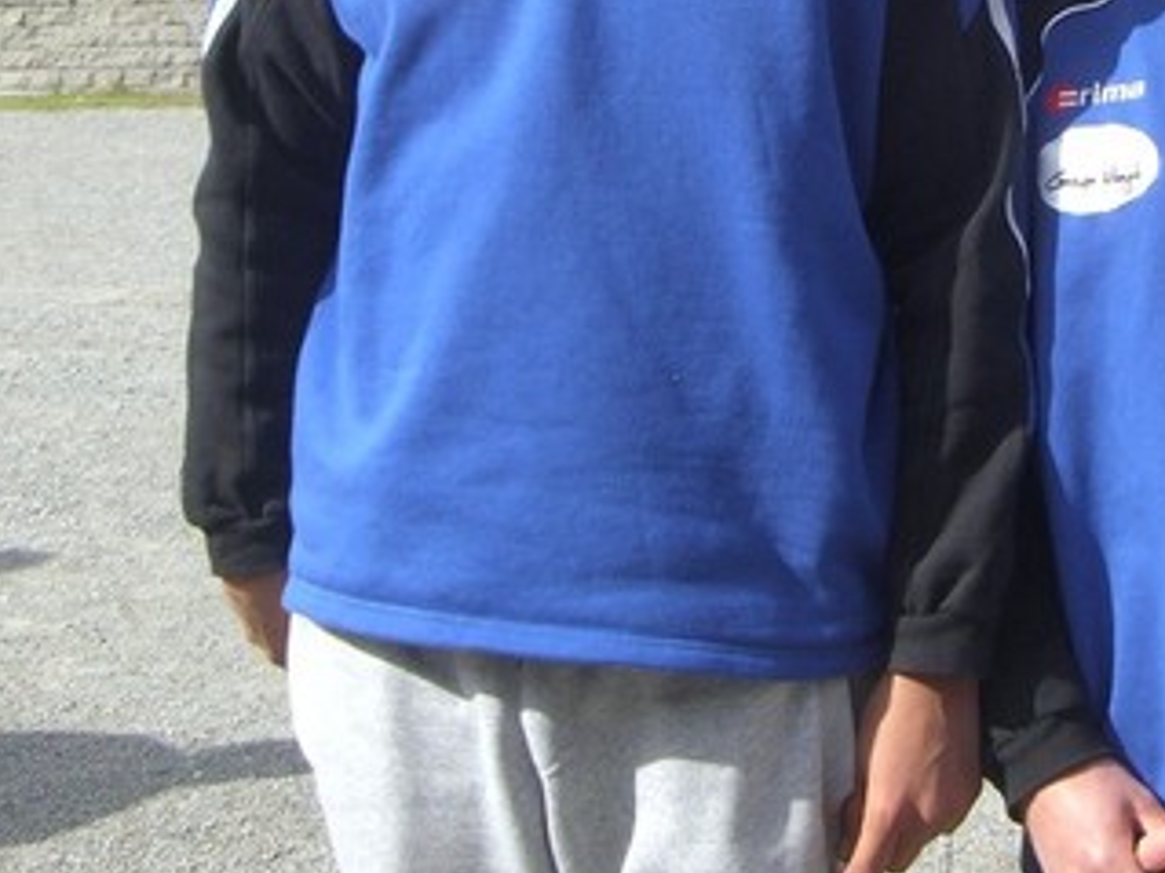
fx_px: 2826
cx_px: 984
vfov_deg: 17.1
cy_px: -51
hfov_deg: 22.9
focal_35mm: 84
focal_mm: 6.2
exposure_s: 1/400
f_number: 4.3
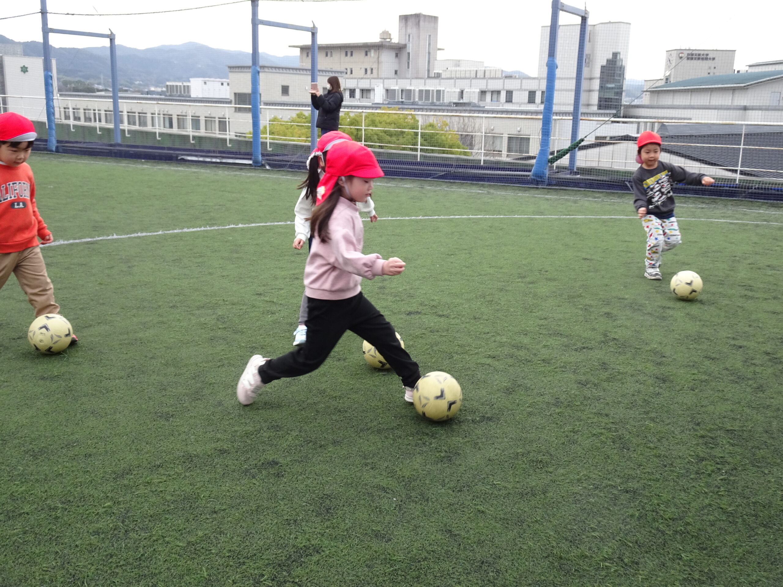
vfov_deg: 42.9
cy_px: 294
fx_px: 746
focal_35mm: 33
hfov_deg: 55.4
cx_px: 392
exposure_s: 1/250
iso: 125
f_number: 4
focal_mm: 5.61
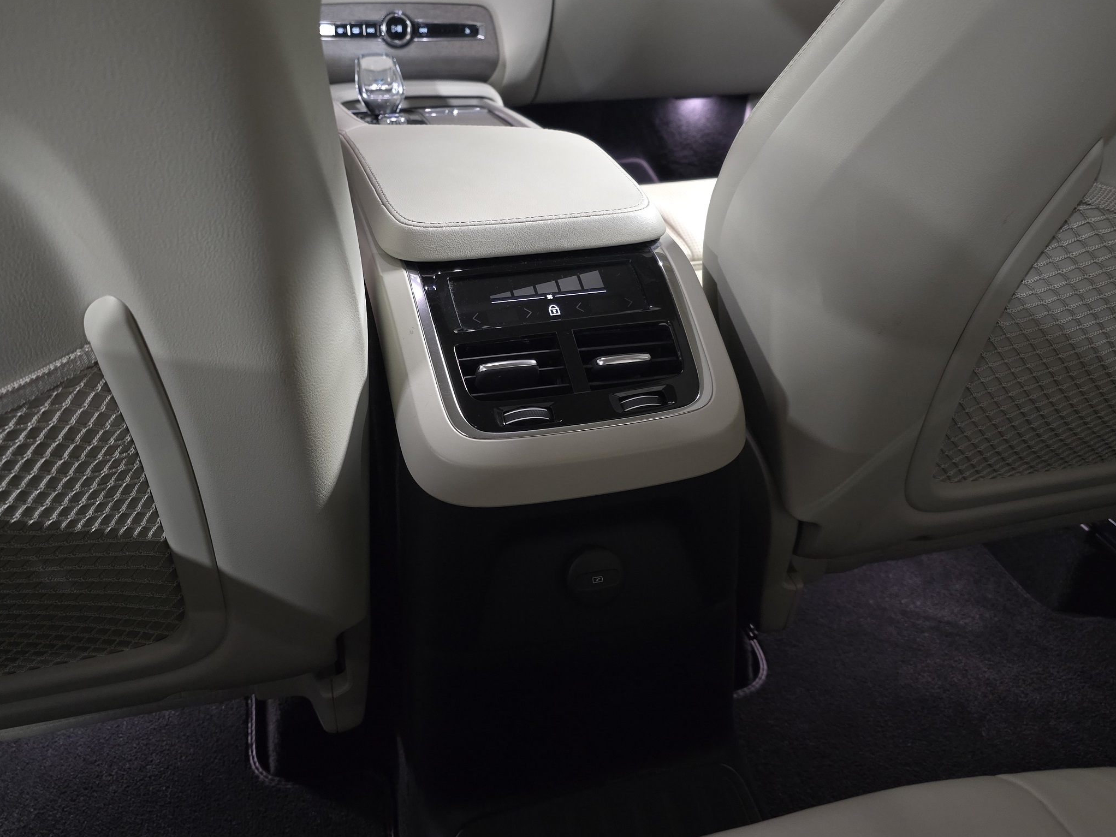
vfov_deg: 51.2
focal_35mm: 27
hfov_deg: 65.3
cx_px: 530
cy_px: 364
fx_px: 870
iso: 1250
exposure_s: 1/24
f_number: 1.7
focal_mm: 6.3
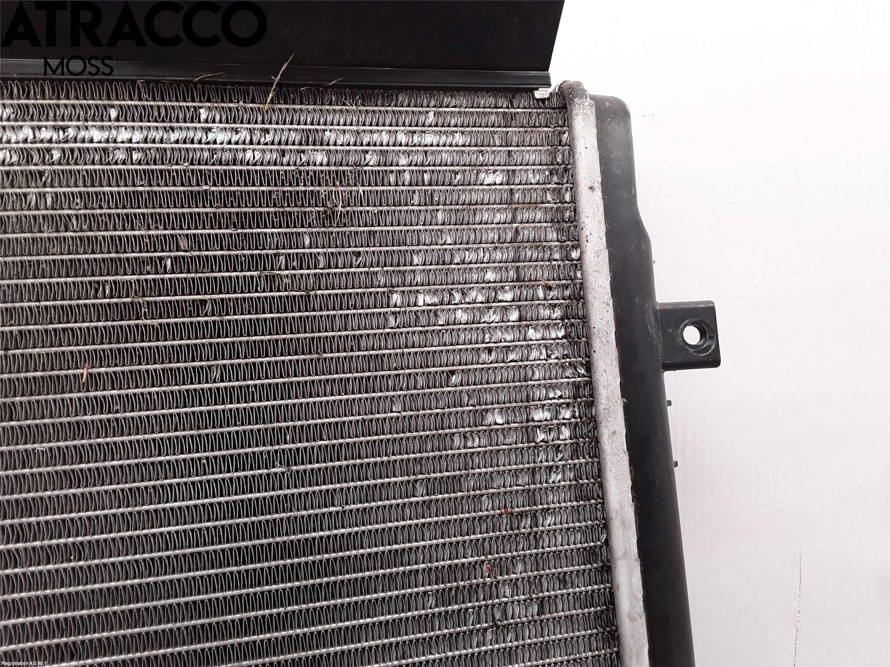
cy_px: 334
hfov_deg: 63.4
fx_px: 720
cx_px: 445
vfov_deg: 49.7
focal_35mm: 28
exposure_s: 1/50
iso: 64
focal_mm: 2.91
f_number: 1.9
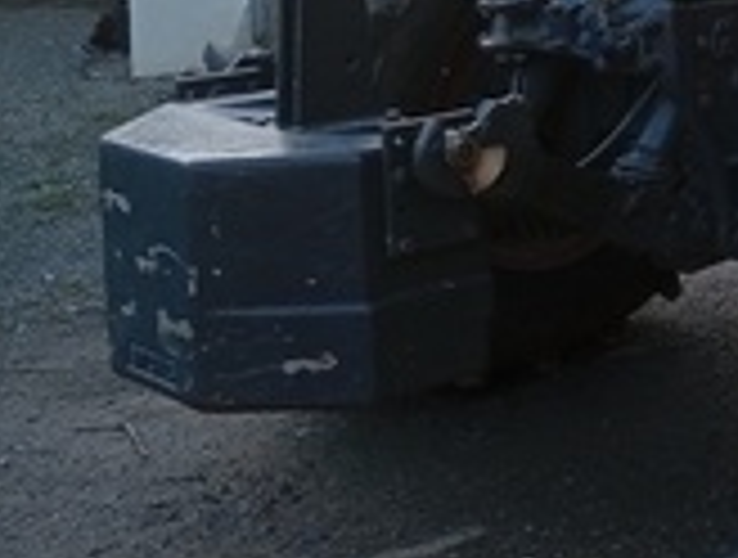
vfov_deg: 15.8
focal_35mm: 90
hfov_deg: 18.3
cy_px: -130
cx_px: 1217
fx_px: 1924
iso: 70
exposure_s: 1/50
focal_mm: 3.98
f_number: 1.8
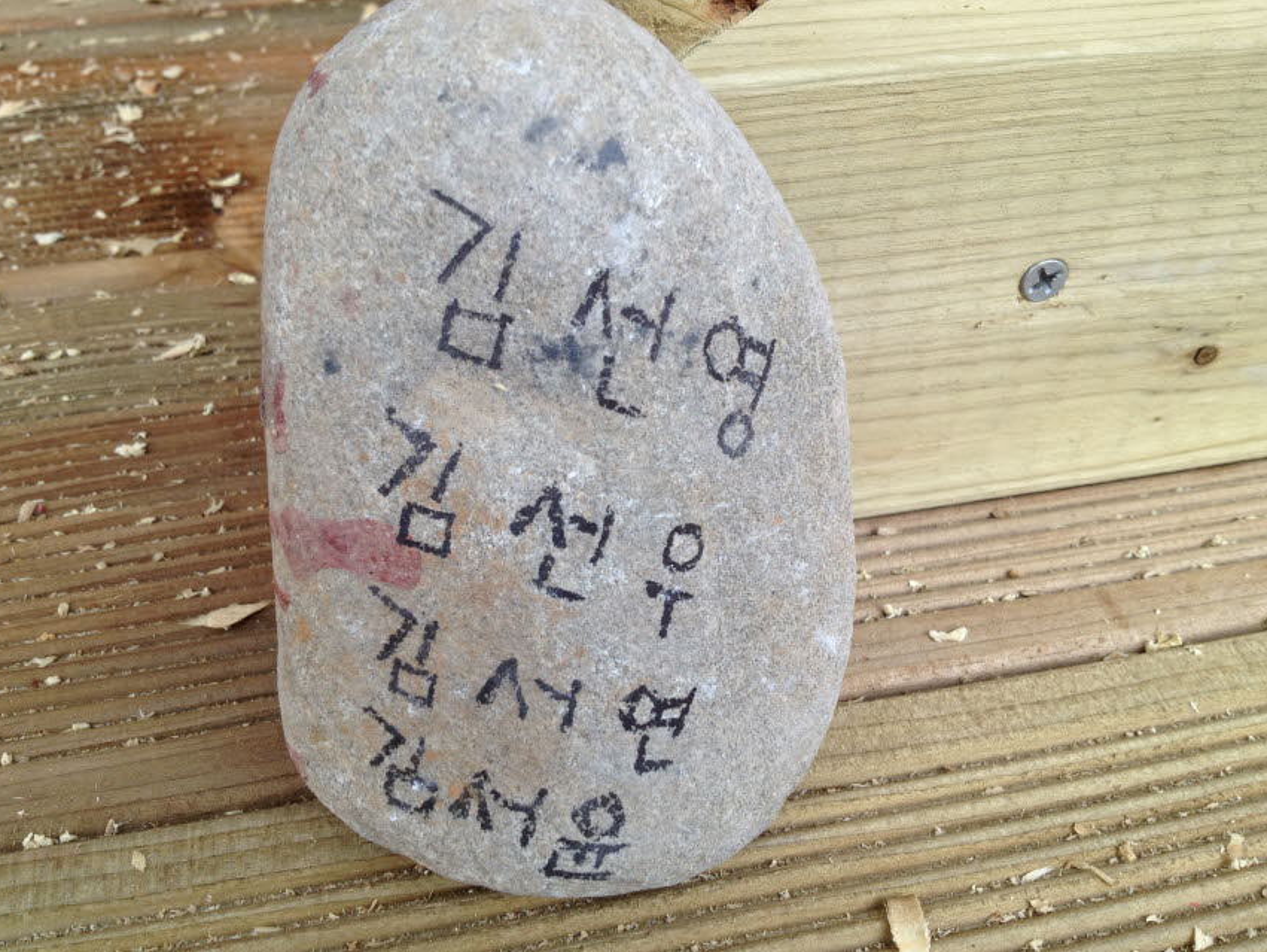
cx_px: 607
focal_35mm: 37
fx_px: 1355
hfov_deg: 50.1
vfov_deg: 38.7
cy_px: 466
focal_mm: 4.28
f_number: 2.4
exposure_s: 1/166
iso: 64
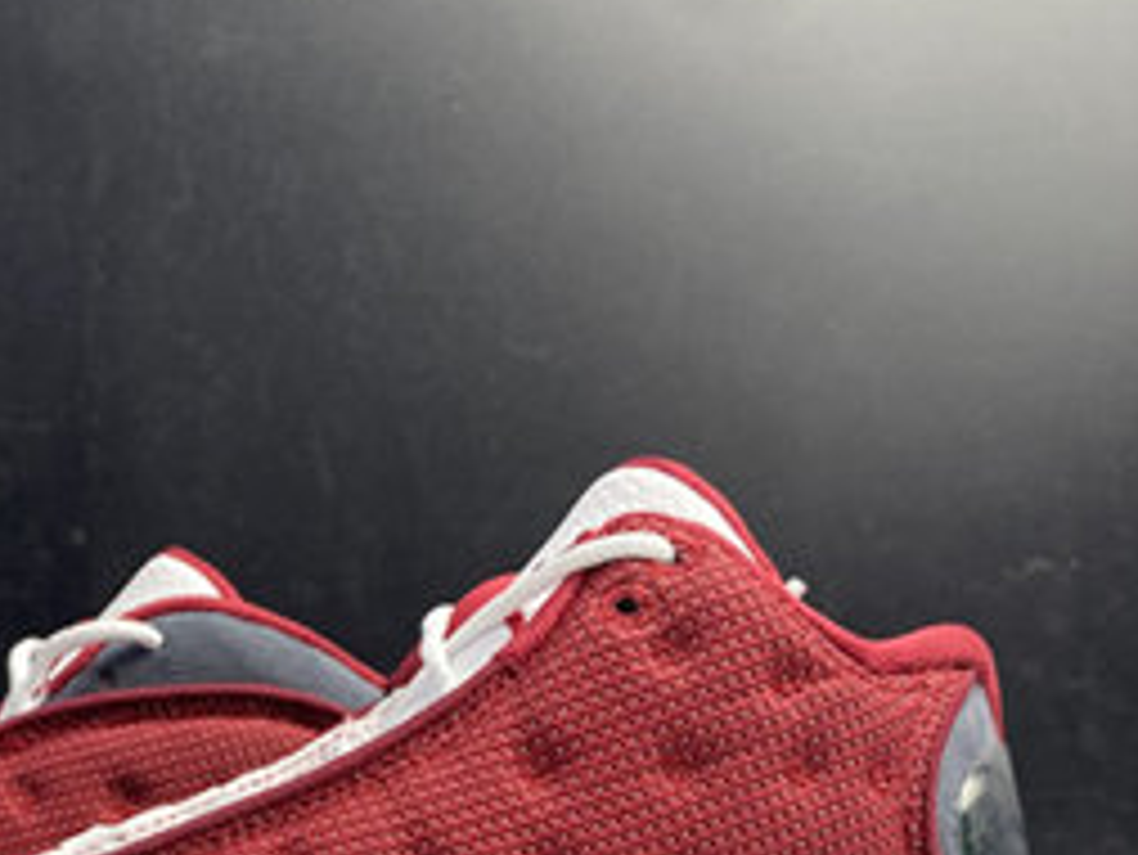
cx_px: 126
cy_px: 1042
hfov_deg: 26.2
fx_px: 2368
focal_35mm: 72
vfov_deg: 19.2
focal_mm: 4.25
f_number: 1.8
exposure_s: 1/100
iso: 50
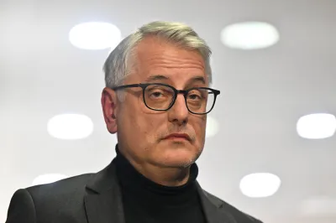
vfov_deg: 8.6
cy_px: 112
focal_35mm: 160
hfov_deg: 12.8
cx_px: 168
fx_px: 1492
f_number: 3.5
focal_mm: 160
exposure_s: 1/200
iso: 3200
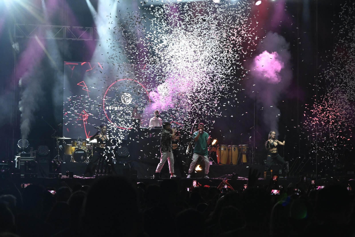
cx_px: 178
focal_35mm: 105
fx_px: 1035
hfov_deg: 19.5
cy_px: 118
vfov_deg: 13.0
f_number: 6.3
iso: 4000
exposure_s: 1/200
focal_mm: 70
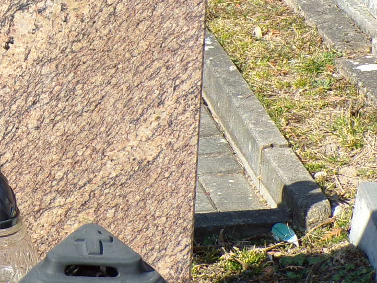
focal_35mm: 139
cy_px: 75
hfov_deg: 13.8
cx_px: -67
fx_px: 1513
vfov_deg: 10.6
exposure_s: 1/220
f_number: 5.1
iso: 80
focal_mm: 8.7
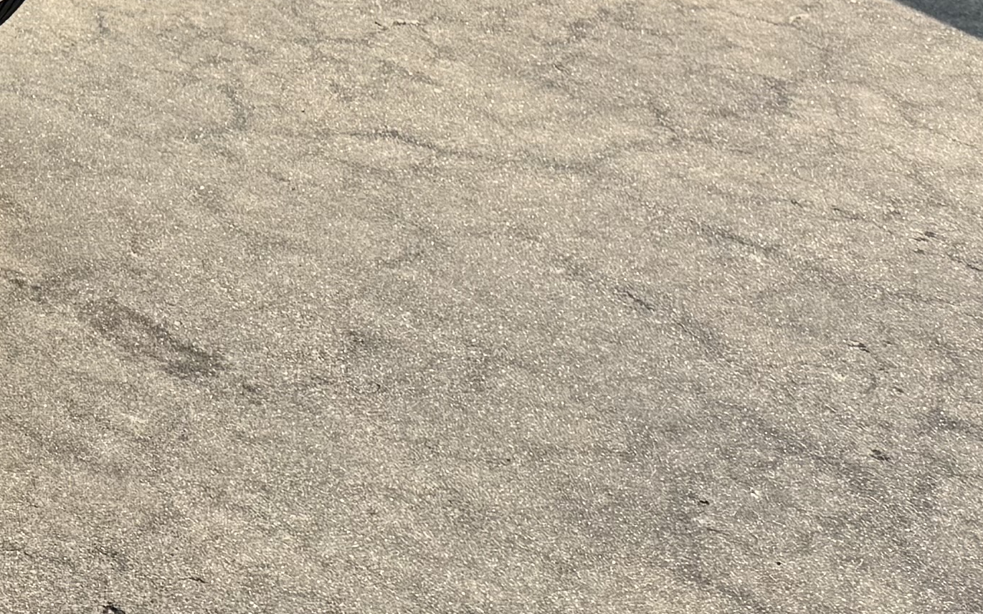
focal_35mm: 106
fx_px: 2840
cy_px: -385
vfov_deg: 11.7
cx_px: -893
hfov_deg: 16.0
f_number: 1.78
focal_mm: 6.76
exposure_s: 1/2959
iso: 80
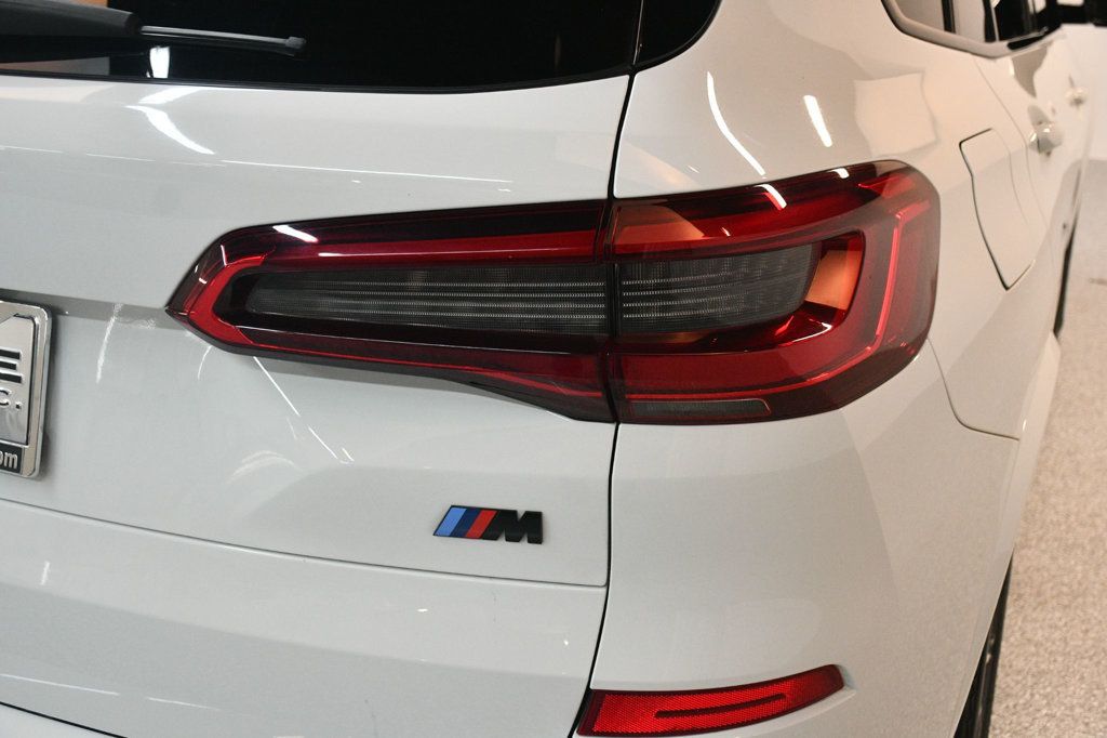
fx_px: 1230
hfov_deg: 48.5
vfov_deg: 33.4
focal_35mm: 40
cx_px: 554
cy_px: 369
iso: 1800
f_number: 4
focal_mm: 27
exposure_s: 1/125
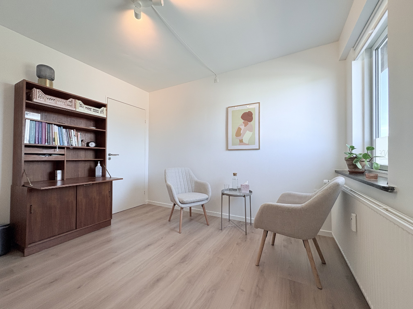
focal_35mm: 14
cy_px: 154
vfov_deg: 85.7
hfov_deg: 102.1
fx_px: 167
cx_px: 206
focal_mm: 2.2
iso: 80
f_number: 2.2
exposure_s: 1/100
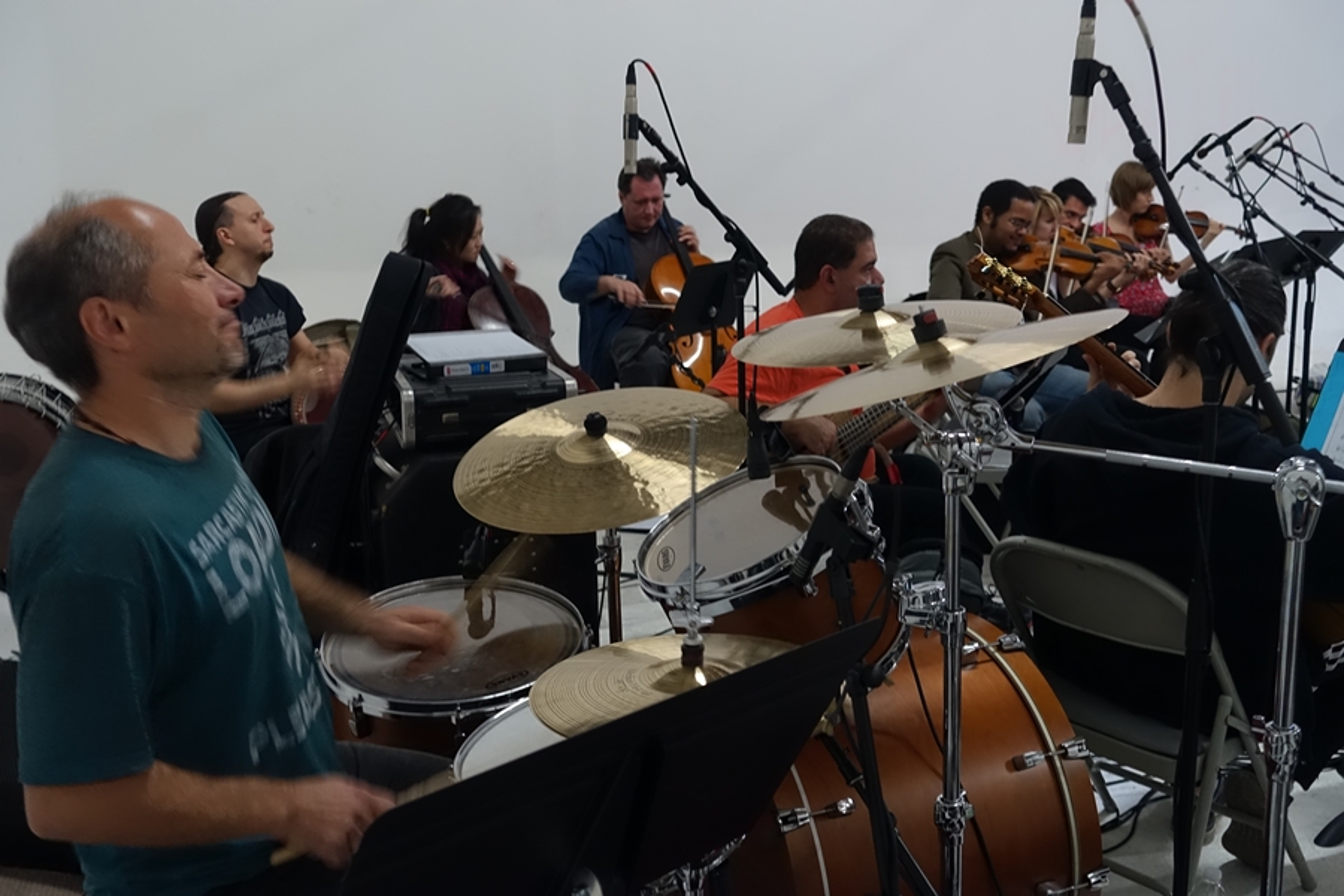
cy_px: 448
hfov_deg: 49.6
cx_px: 672
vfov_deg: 34.2
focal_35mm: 39
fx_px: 1456
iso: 800
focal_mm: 14.3
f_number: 2.8
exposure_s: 1/15
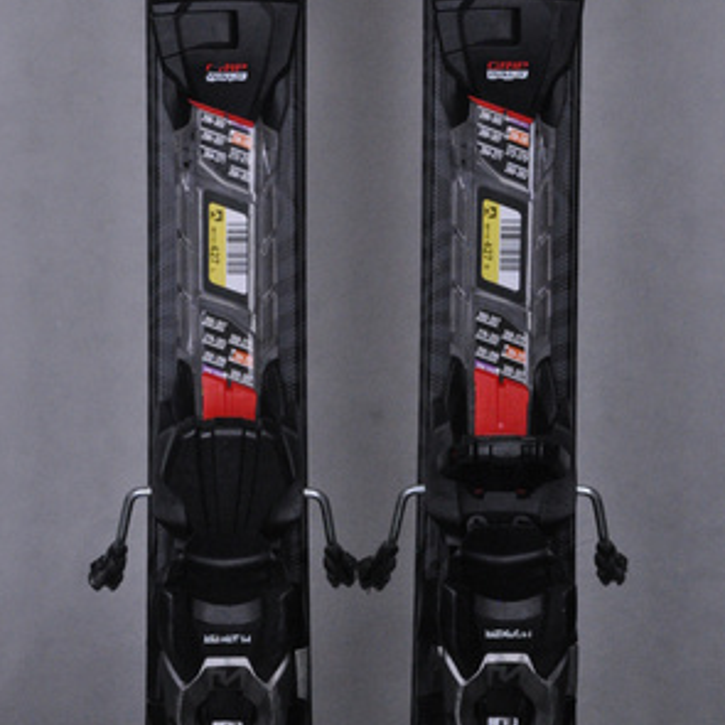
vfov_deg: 12.0
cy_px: 319
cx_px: 362
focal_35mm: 146
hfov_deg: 12.0
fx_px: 3451
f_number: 11
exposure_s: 1/125
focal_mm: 75
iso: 3200
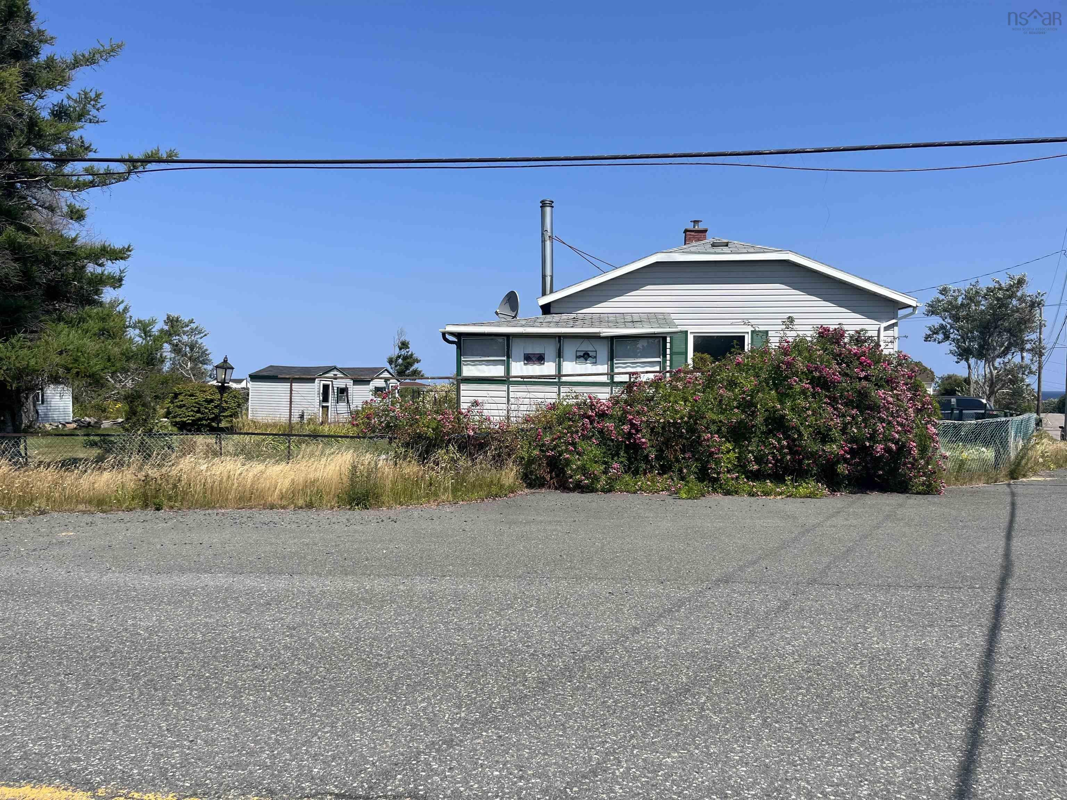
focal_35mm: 26
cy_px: 400
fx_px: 801
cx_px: 534
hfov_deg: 67.3
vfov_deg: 53.1
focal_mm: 5.1
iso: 50
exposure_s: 1/4149
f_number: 1.6
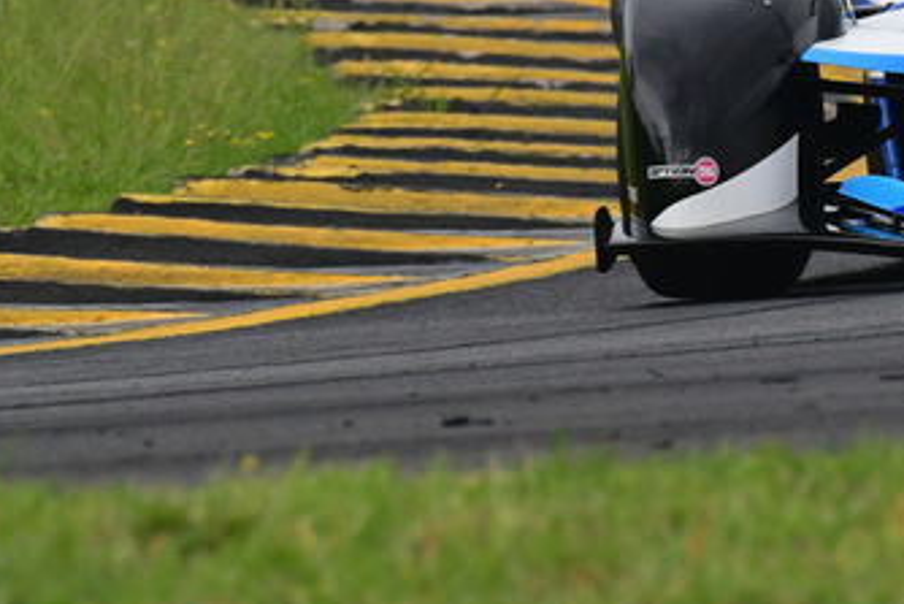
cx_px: 966
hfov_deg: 1.1
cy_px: 68
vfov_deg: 0.8
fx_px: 45142
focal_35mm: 1797
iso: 1250
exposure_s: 1/640
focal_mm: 500
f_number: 11
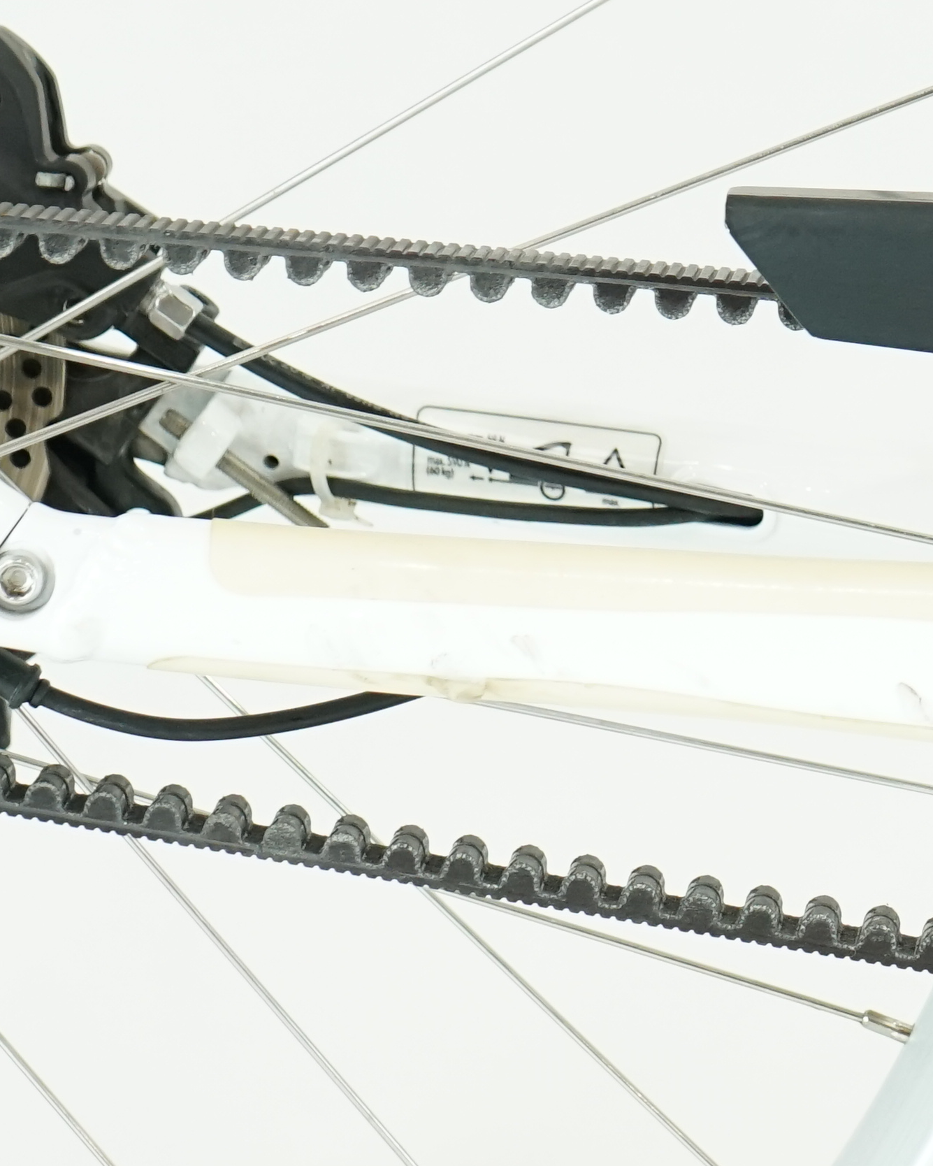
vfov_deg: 11.9
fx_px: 5590
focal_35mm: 162
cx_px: 1170
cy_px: 682
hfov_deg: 9.4
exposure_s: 1/200
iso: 1600
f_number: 5
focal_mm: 48
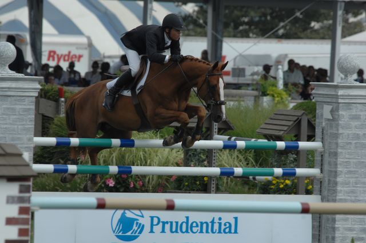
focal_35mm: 510
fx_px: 5178
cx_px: 183
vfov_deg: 2.7
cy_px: 122
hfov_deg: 4.0
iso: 200
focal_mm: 340
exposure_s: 1/640
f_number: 8
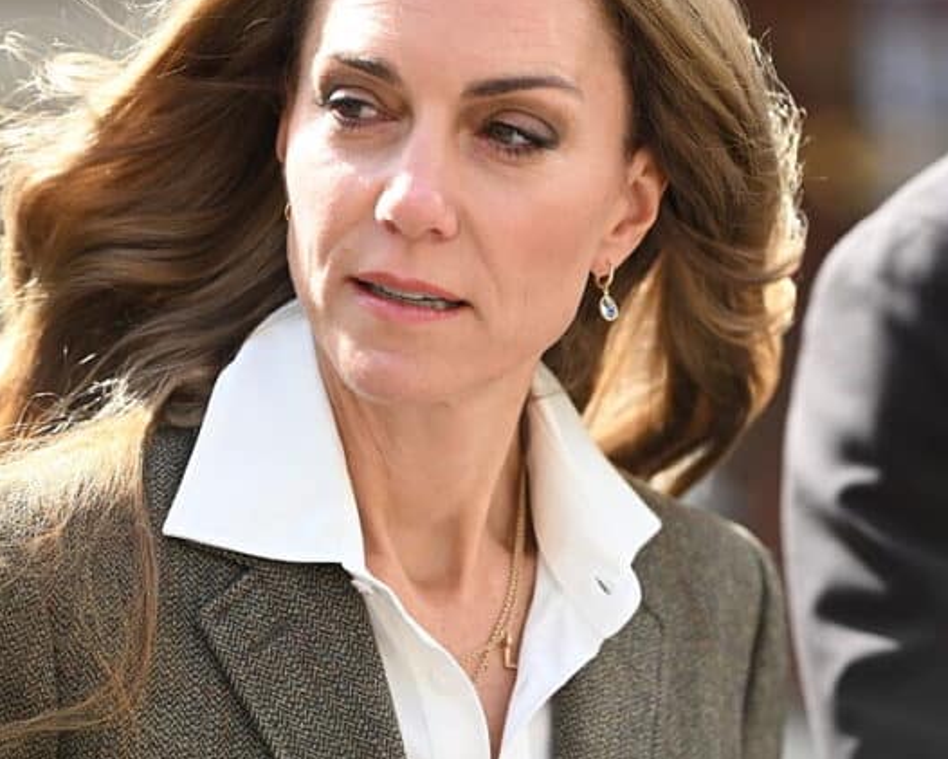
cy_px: 298
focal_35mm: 220
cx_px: 332
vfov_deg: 7.0
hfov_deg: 8.8
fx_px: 6174
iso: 1600
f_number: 3.5
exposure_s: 1/4000
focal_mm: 145
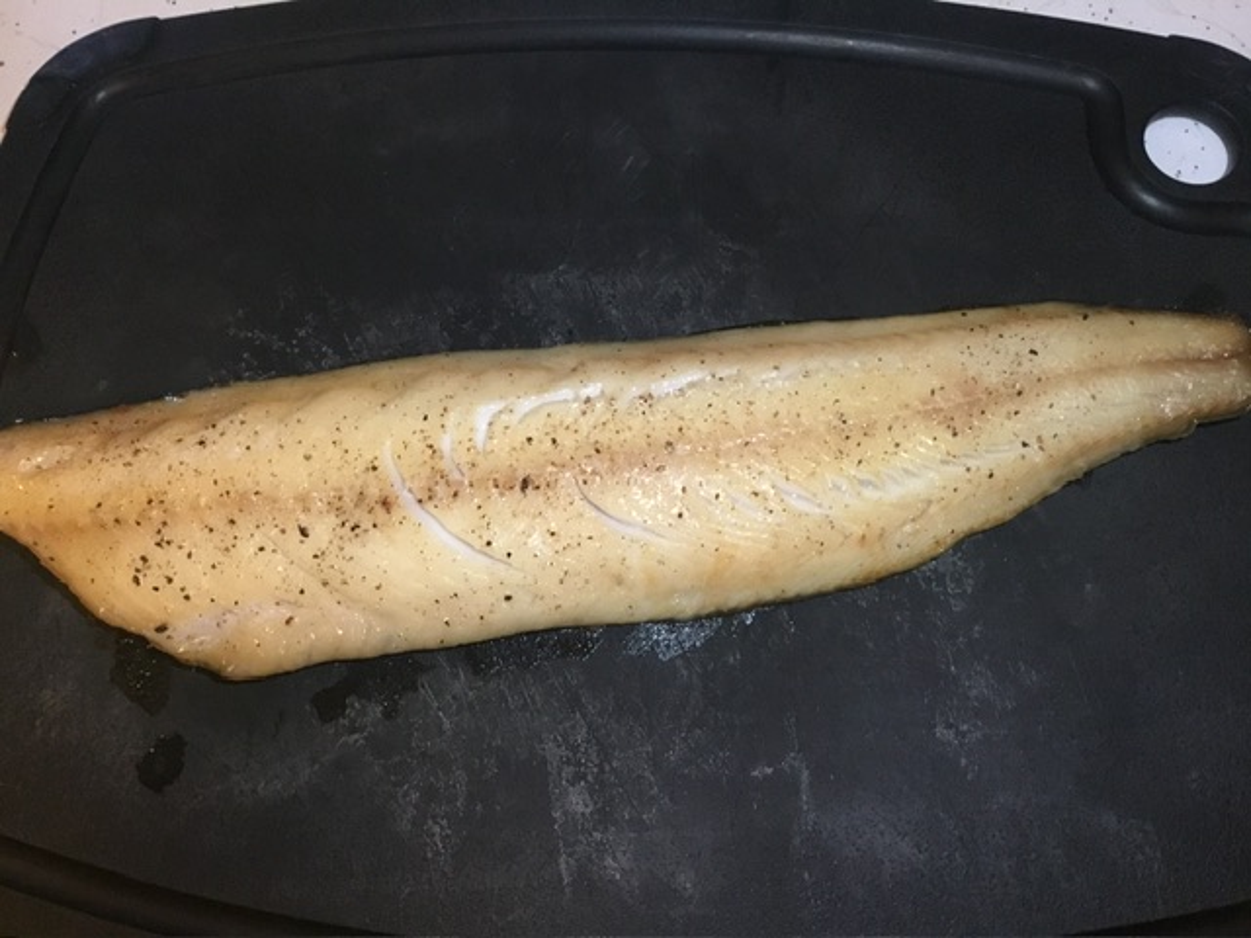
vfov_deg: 45.4
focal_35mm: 31
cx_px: 626
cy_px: 469
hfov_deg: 58.4
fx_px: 1120
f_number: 2.4
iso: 200
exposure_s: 1/17
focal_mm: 3.3
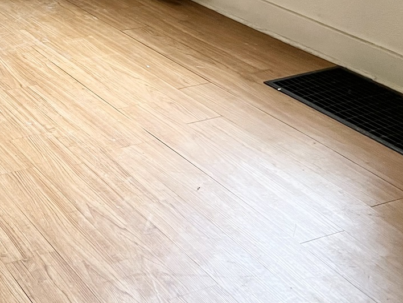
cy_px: -116
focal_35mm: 74
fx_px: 862
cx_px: -59
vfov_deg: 18.2
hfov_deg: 24.3
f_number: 1.5
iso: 160
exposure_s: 1/60
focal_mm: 5.7
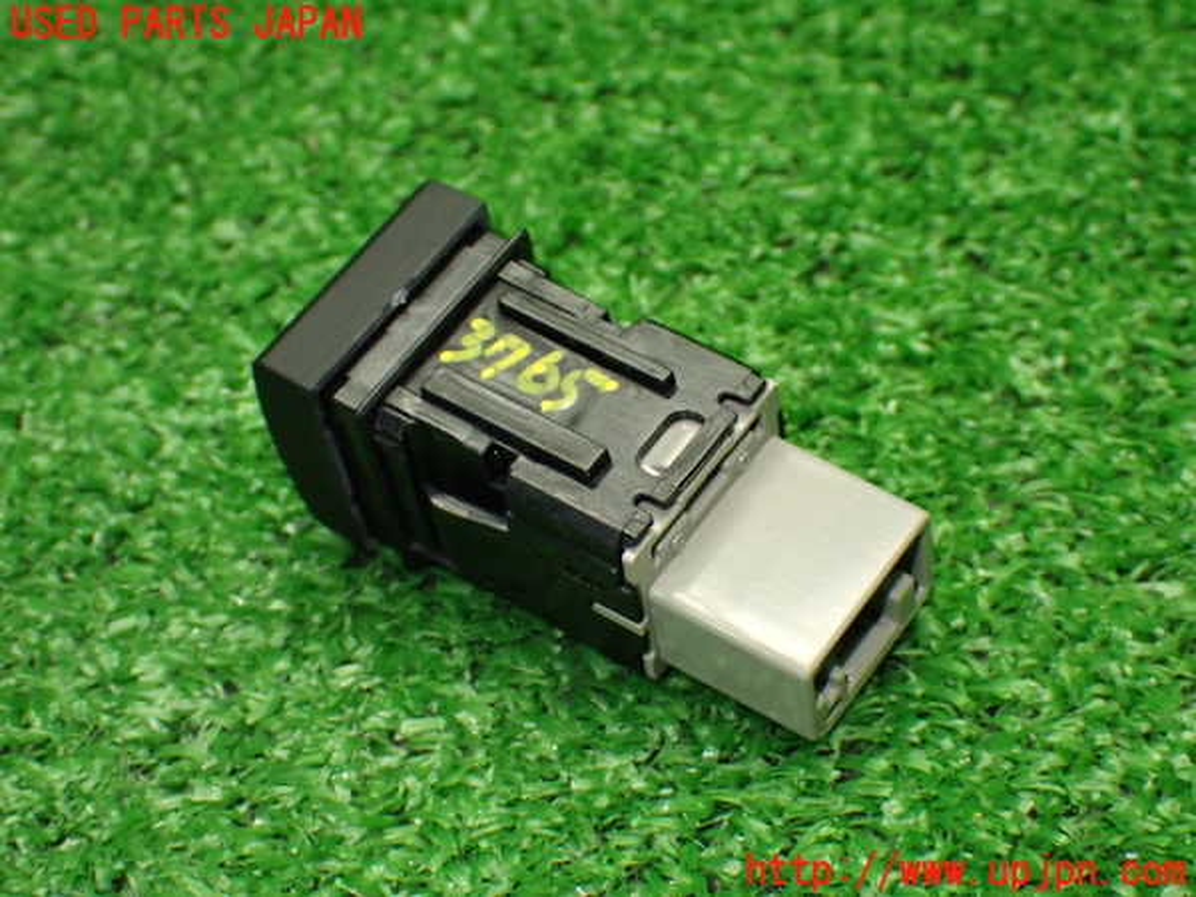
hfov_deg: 29.0
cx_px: 598
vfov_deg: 21.9
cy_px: 448
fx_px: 2315
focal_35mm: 67
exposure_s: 1/80
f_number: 3.8
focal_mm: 11.88
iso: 800
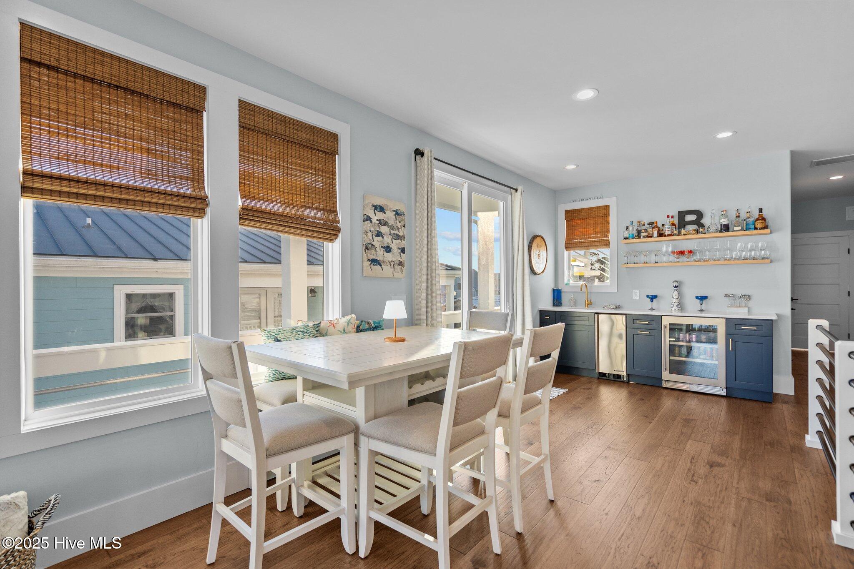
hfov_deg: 96.7
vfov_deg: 73.7
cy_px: 284
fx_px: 379
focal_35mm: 16
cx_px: 427
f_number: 4
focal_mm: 16
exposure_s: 1/40
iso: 400
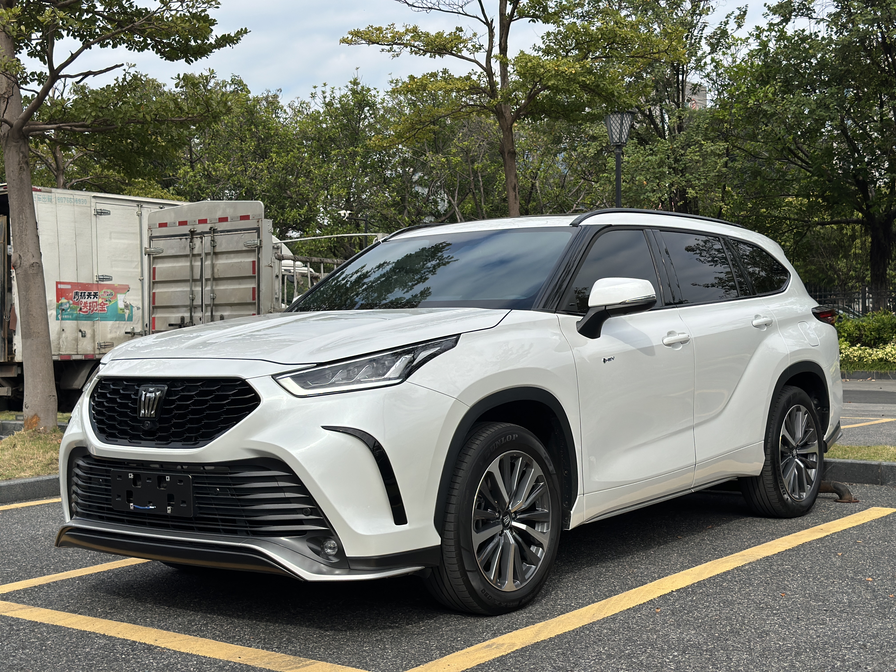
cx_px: 448
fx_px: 1242
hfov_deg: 39.7
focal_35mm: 48
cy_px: 336
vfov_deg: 30.3
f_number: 1.78
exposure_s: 1/4785
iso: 100
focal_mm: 6.86
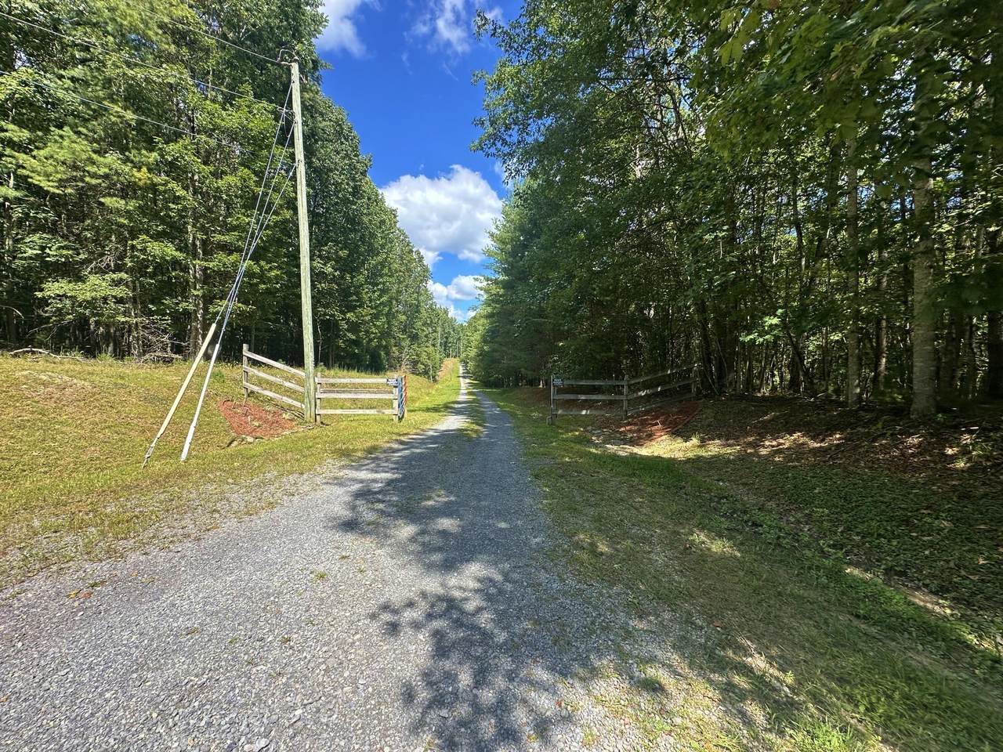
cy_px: 376
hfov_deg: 102.1
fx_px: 406
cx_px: 502
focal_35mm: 14
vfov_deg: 85.7
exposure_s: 1/694
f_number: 2.2
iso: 40
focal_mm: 2.22
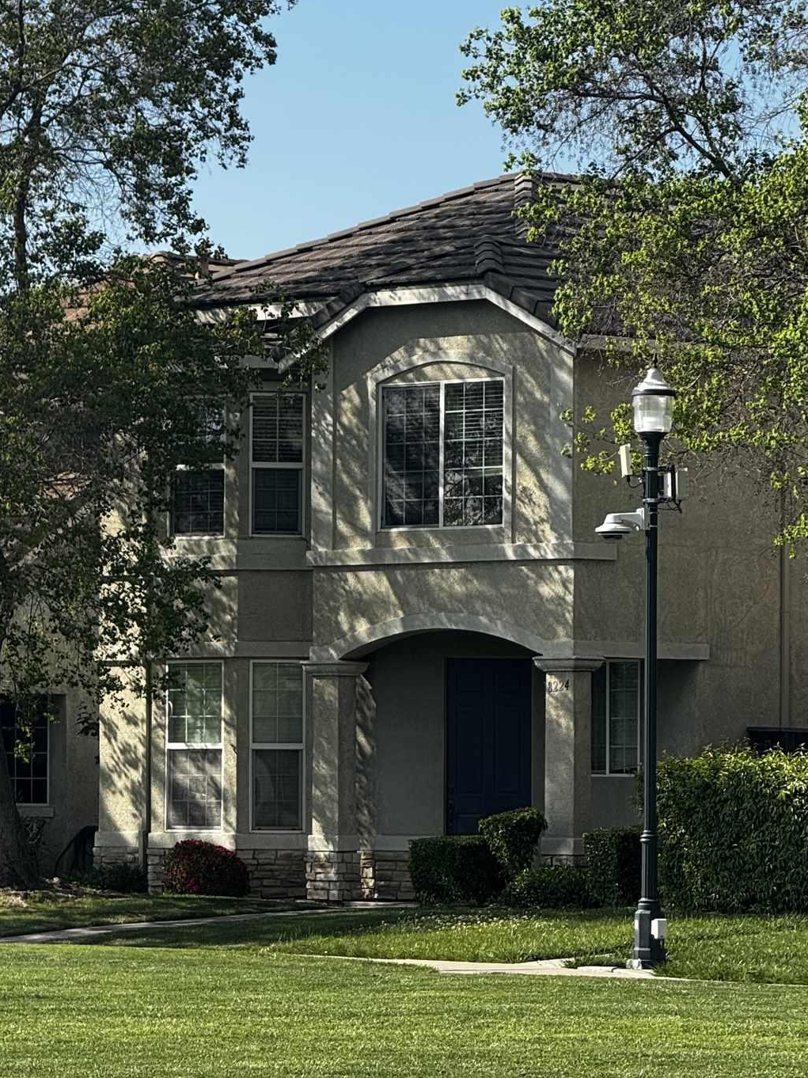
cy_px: 674
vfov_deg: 9.7
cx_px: 328
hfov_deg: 7.3
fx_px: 6320
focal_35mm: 203
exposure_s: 1/1004
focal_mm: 15.66
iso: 50
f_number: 2.8
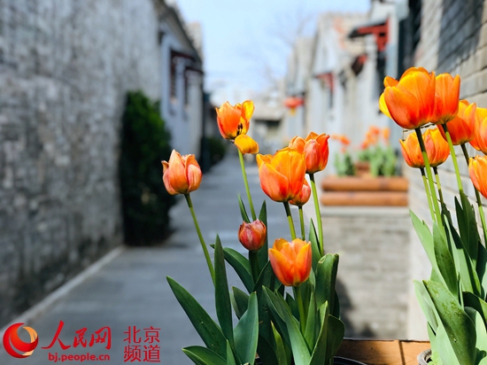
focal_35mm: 57
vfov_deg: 25.6
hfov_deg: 33.8
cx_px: 244
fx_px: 802
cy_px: 182
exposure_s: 1/447
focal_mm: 6.6
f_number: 2.8
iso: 20
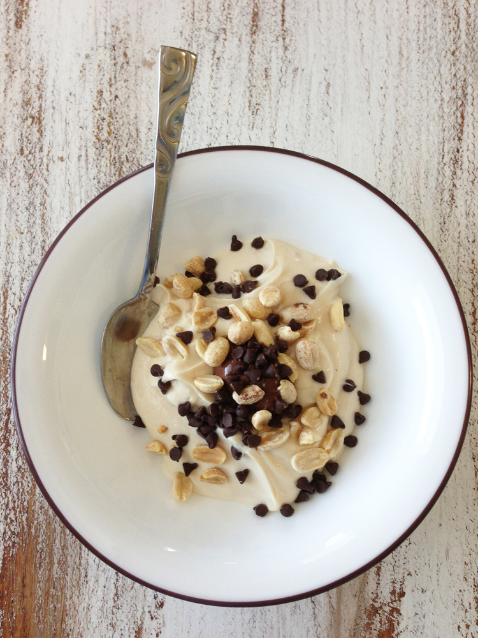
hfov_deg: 42.9
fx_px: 608
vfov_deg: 55.4
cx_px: 239
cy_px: 319
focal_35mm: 33
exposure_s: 1/20
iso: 80
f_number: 2.4
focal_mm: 4.13
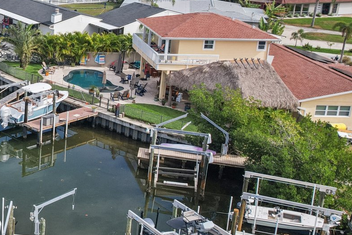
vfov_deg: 23.7
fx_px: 557
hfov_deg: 30.5
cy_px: 85
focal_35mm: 57
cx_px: -55
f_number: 2.8
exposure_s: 1/2500
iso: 130
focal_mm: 8.4
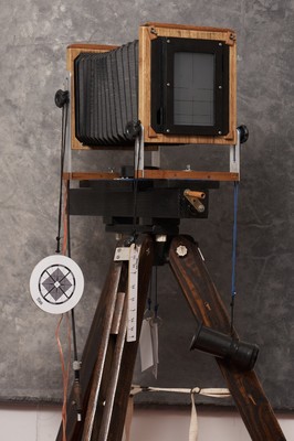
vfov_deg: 19.5
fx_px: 1288
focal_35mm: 105
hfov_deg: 13.0
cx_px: 147
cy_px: 220
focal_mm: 105
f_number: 16
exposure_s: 1/320
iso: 250
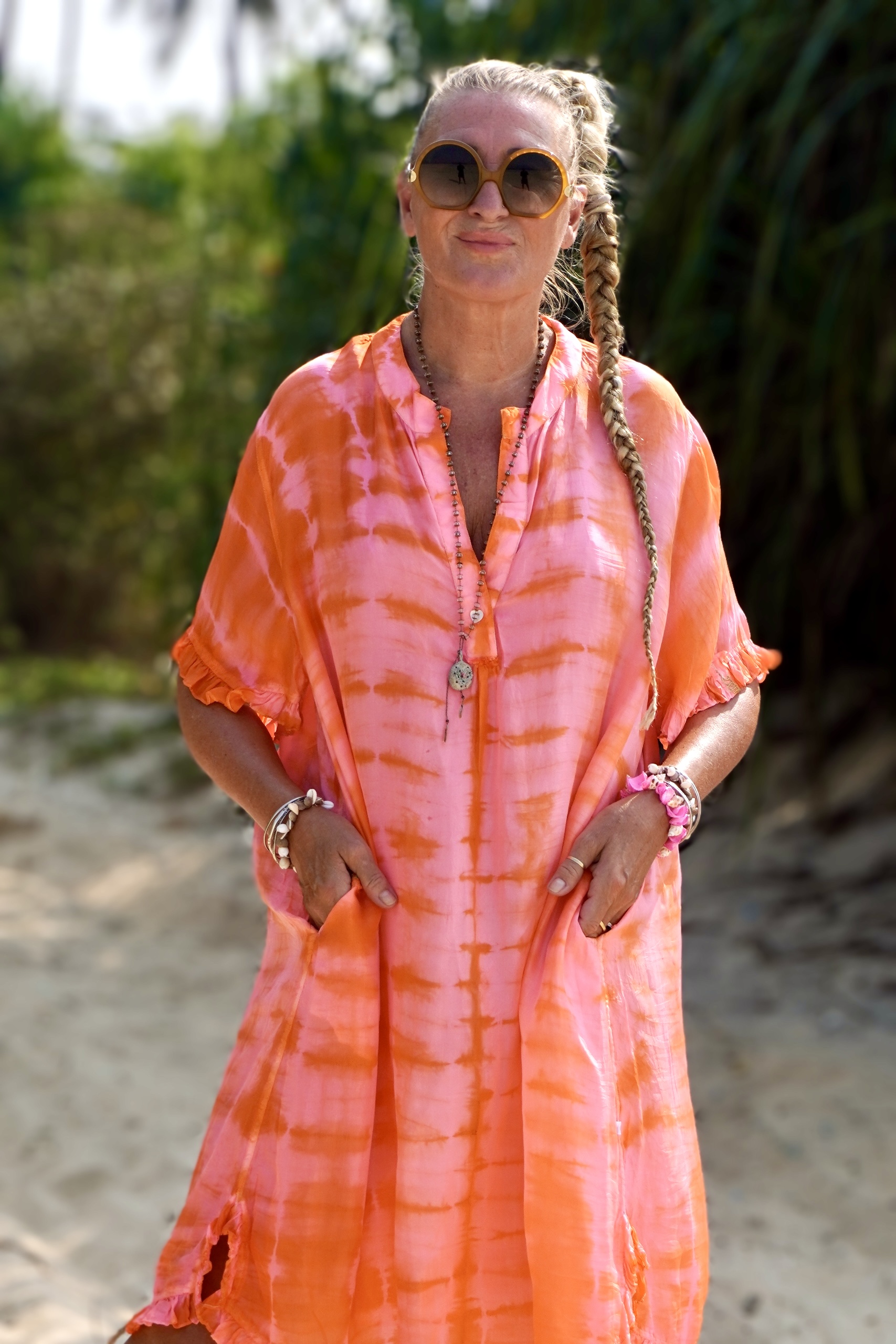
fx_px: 2799
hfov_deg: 18.2
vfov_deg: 27.0
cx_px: 448
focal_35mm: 75
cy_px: 672
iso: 100
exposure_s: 1/800
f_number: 5.6
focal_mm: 50
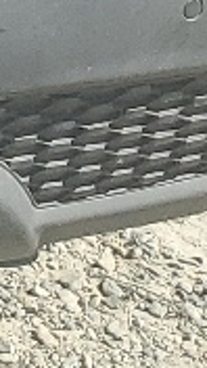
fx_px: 2518
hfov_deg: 4.2
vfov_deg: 7.6
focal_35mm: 258
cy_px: -634
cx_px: -746
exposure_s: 1/2000
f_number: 1.5
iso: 50
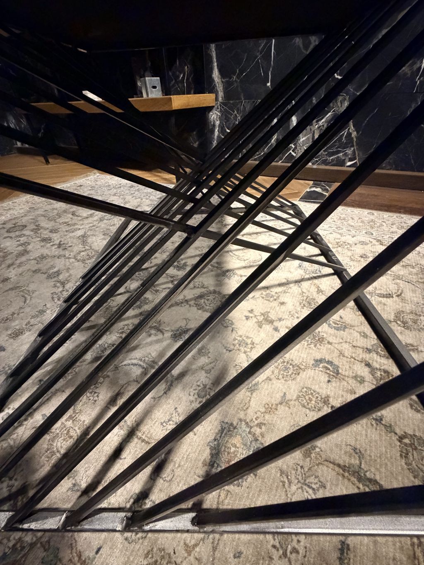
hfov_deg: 85.7
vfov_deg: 102.1
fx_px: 229
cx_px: 212
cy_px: 282
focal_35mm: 14
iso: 1250
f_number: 2.2
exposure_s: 1/60
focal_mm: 2.22
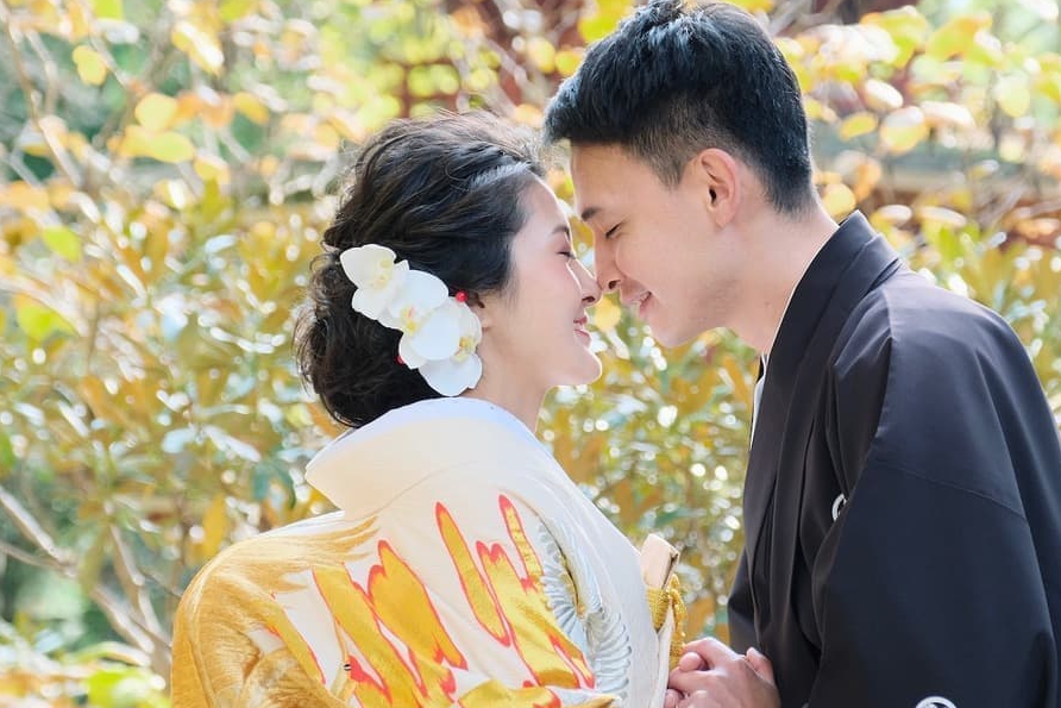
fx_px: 3950
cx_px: 621
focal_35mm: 134
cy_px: 299
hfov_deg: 15.3
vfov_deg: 10.2
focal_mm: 55
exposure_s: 1/100
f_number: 3.6
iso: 800
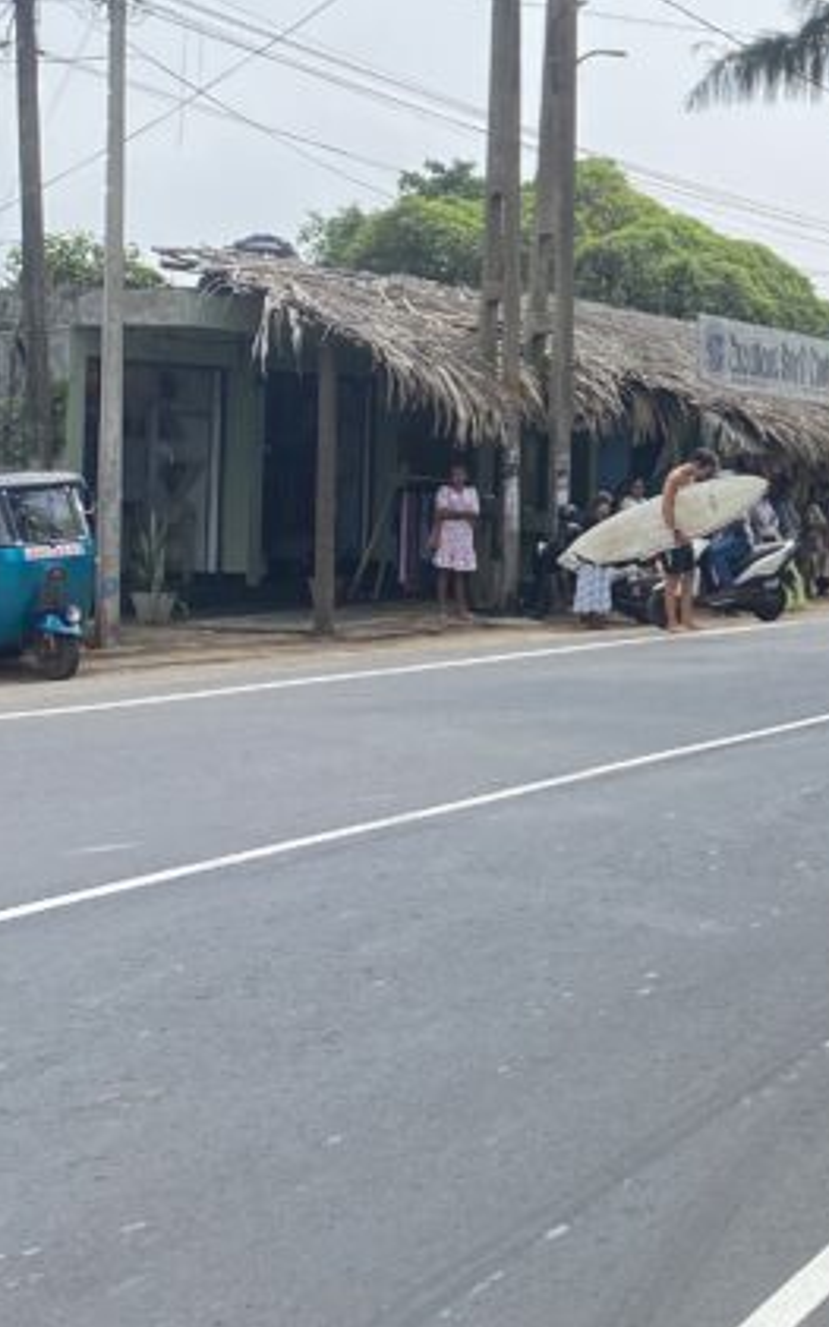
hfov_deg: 17.7
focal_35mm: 67
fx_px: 2423
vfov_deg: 30.2
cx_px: 1179
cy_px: 347
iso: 32
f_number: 1.8
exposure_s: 1/1898
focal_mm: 4.25
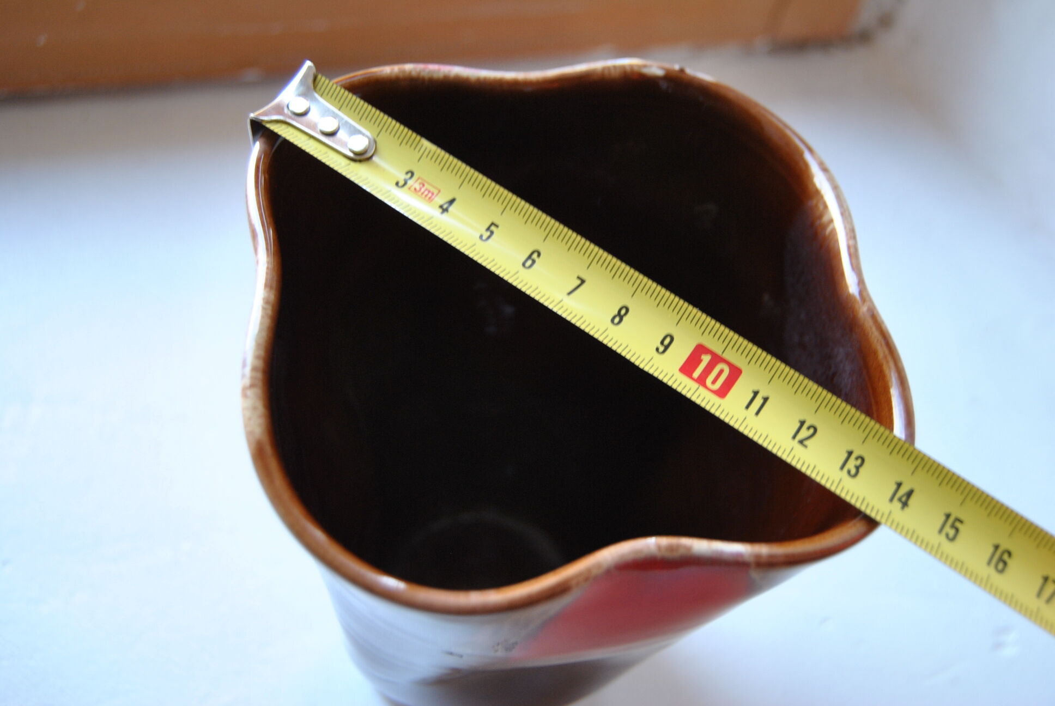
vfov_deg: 29.9
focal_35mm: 45
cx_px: 528
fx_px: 1320
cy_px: 353
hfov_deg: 43.6
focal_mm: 30
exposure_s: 1/30
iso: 360
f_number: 4.2
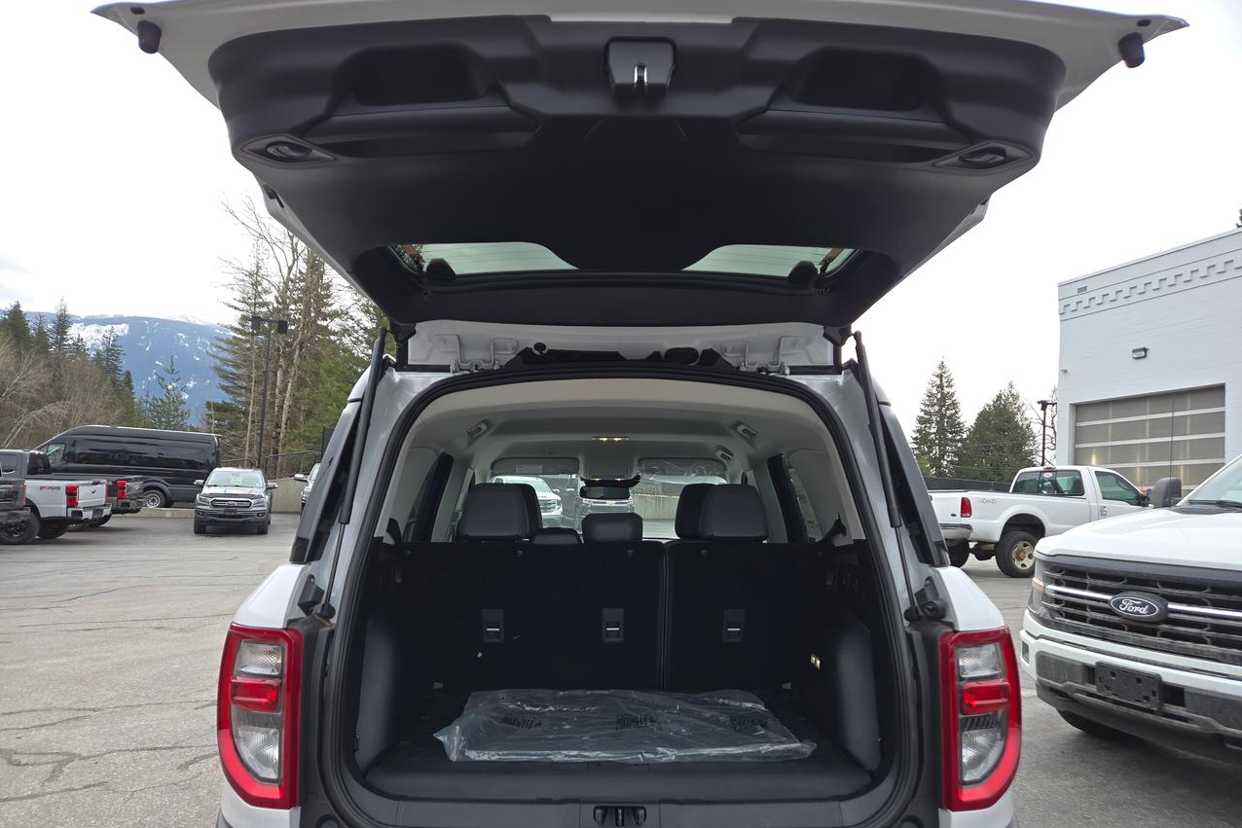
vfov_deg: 53.1
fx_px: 828
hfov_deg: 73.7
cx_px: 622
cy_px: 451
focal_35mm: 24
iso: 25
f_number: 1.8
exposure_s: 1/294
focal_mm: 5.4
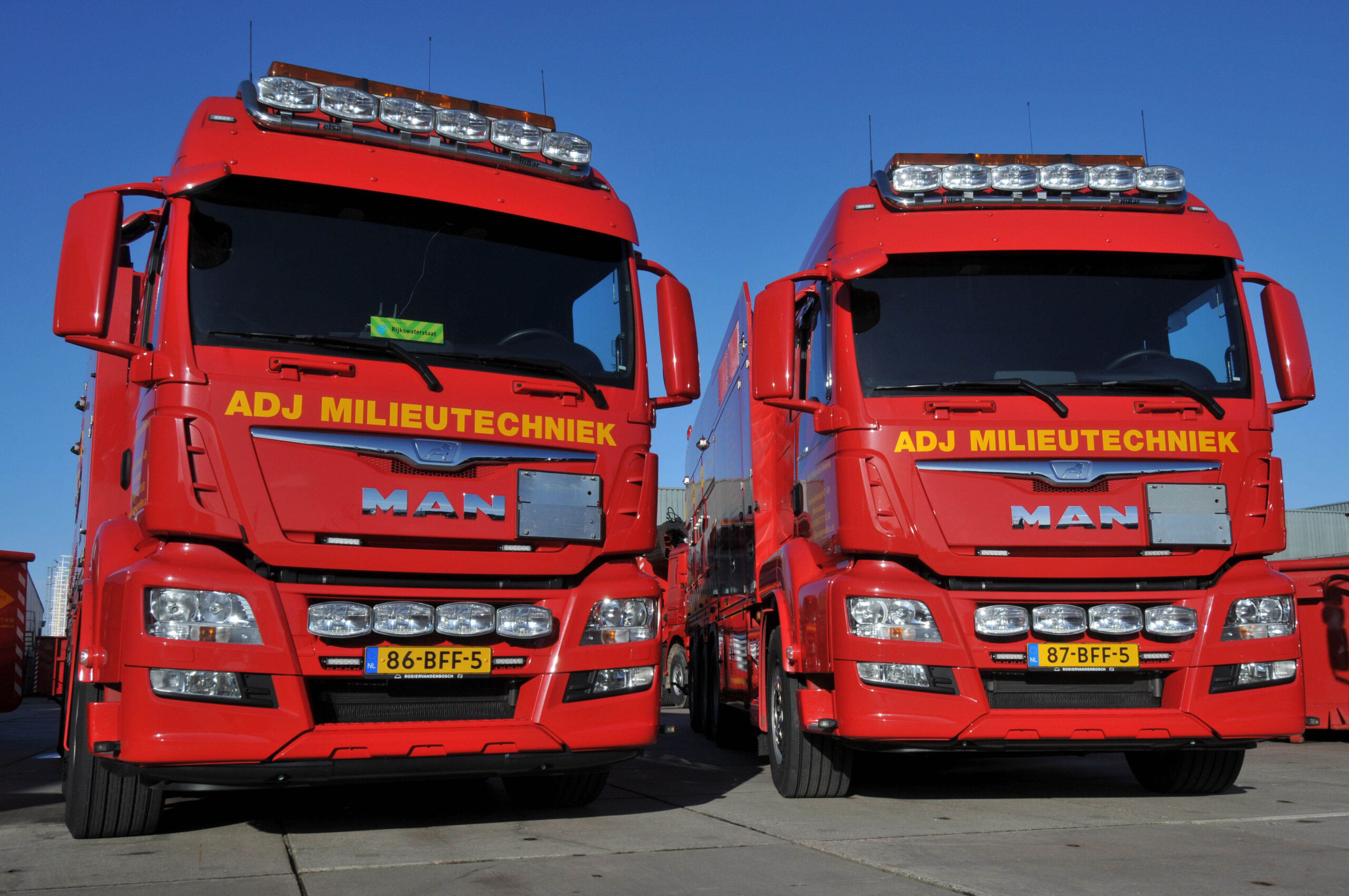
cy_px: 448
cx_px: 674
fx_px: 1235
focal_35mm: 33
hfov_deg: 57.3
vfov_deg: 39.9
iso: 250
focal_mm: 22
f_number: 13
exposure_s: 1/640
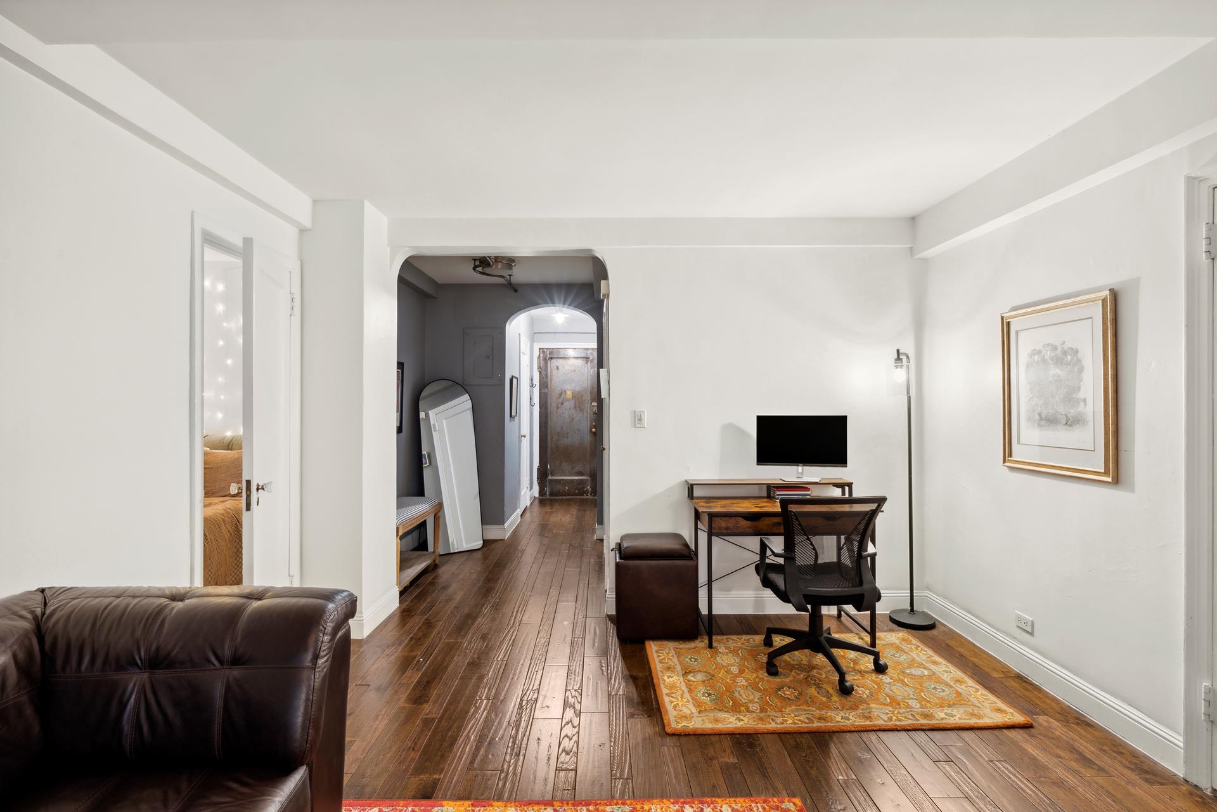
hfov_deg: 95.0
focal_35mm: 16
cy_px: 406
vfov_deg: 72.1
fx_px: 558
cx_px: 608
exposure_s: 1/2
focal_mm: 16.5
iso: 320
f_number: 9
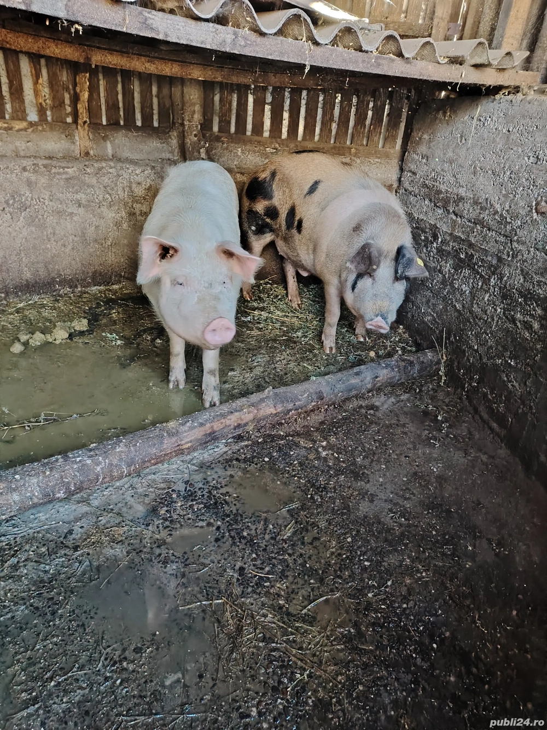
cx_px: 274
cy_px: 365
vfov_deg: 71.6
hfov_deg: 56.8
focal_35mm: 24
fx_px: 506
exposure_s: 1/100
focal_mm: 5.25
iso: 4978
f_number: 1.75
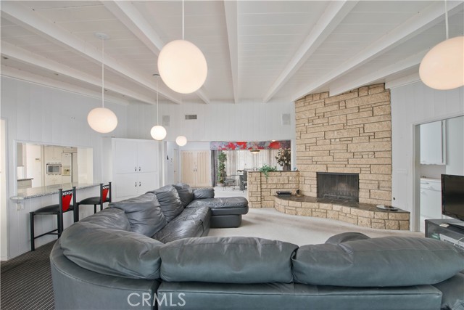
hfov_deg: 104.2
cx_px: 232
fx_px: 180
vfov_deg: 81.2
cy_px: 155
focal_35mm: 14
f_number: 5.6
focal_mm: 14
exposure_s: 1/160
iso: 400
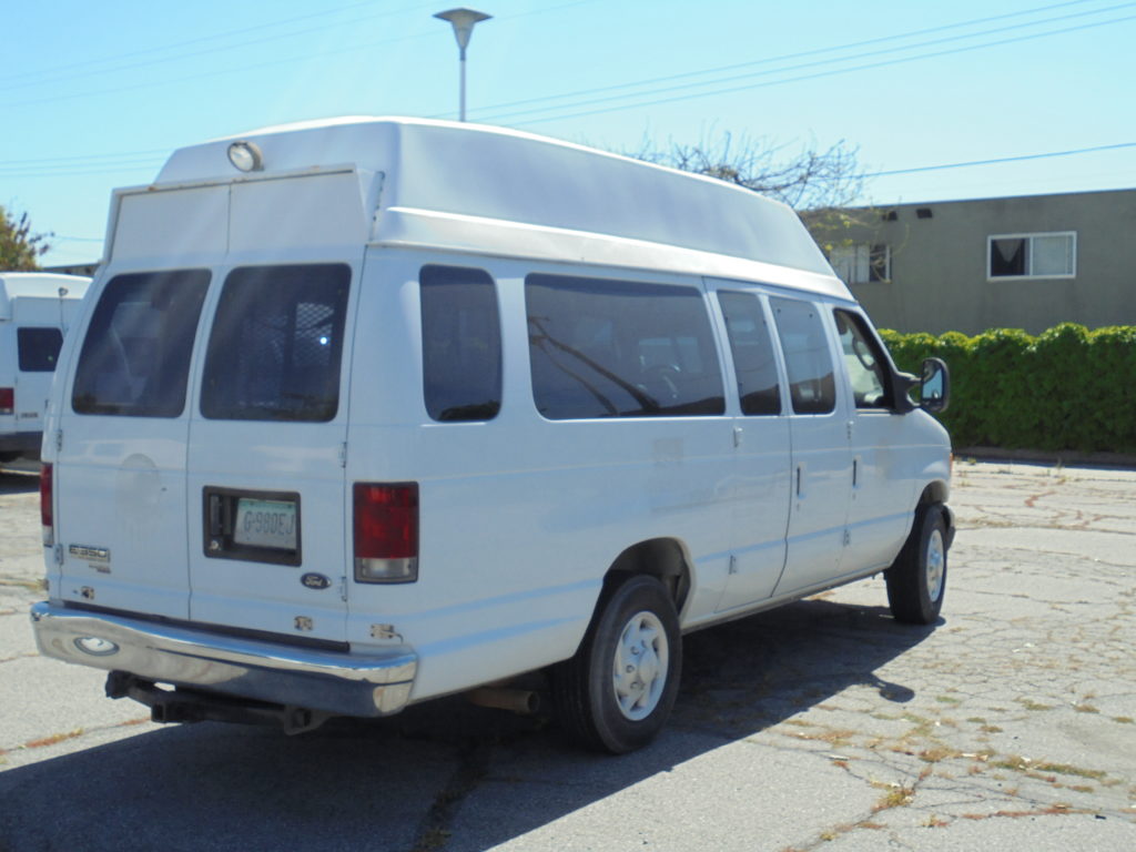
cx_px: 568
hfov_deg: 43.9
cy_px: 426
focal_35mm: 43
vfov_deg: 33.6
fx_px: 1411
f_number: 4.5
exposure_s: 1/640
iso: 100
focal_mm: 7.8
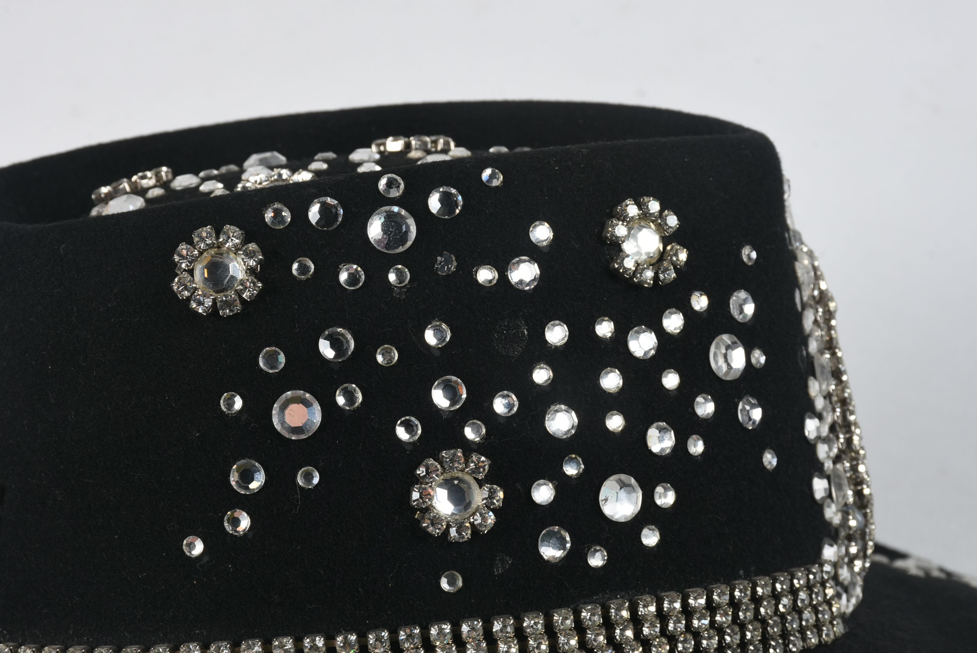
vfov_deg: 11.4
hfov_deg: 17.0
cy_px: 326
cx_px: 488
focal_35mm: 120
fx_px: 3259
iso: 200
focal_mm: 80
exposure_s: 1/125
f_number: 16
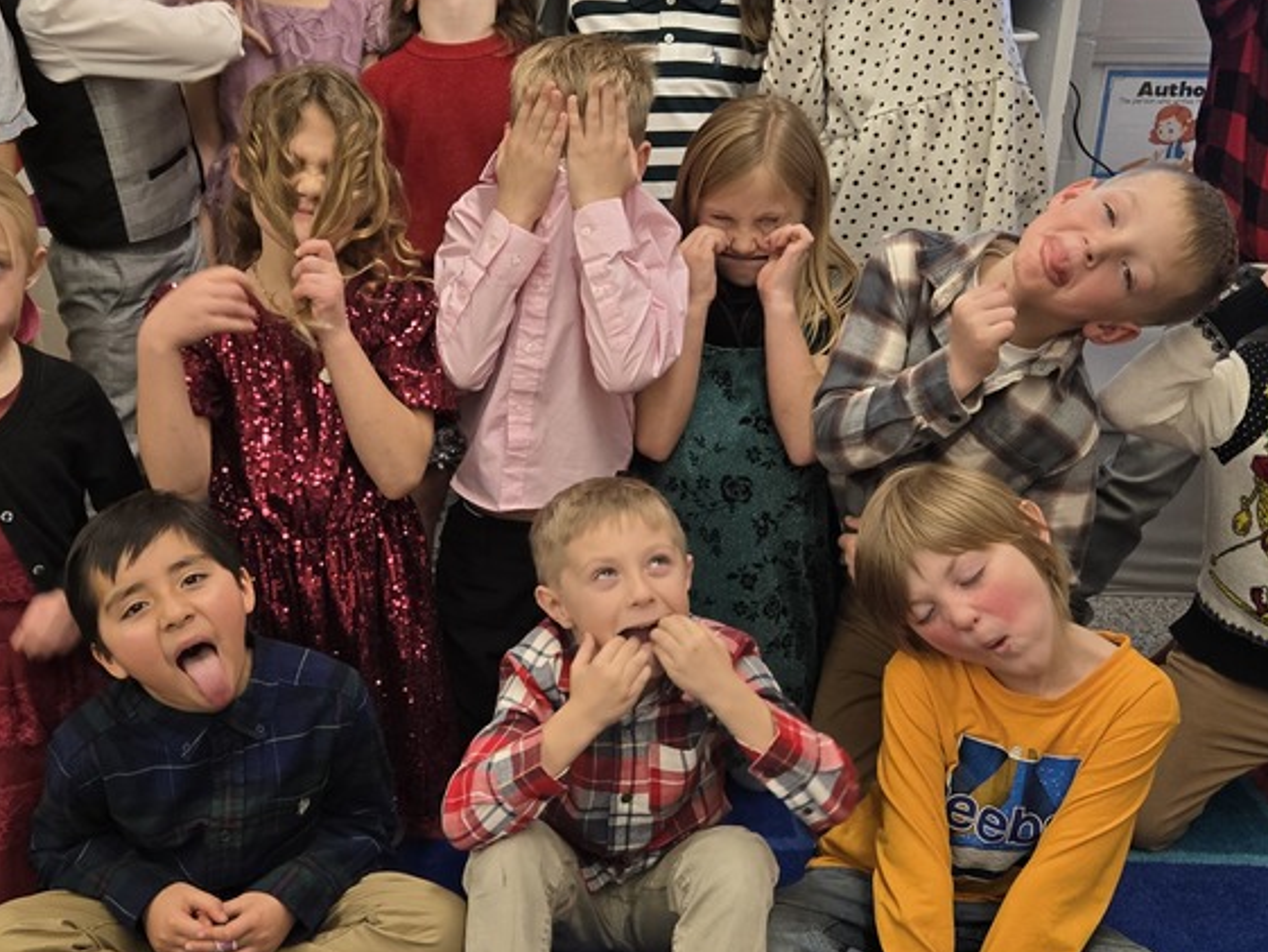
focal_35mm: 42
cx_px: 497
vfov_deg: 34.4
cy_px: 470
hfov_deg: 44.5
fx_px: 1539
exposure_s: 1/120
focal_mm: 5.4
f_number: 1.8
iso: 125
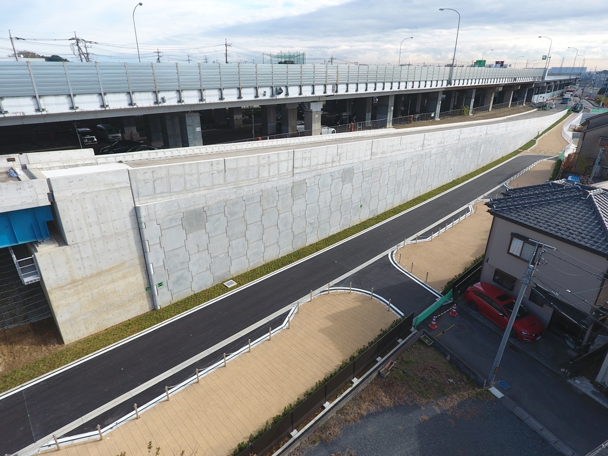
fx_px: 351
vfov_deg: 66.0
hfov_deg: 81.7
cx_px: 304
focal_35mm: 20
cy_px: 228
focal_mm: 3.61
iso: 100
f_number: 2.8
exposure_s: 1/501
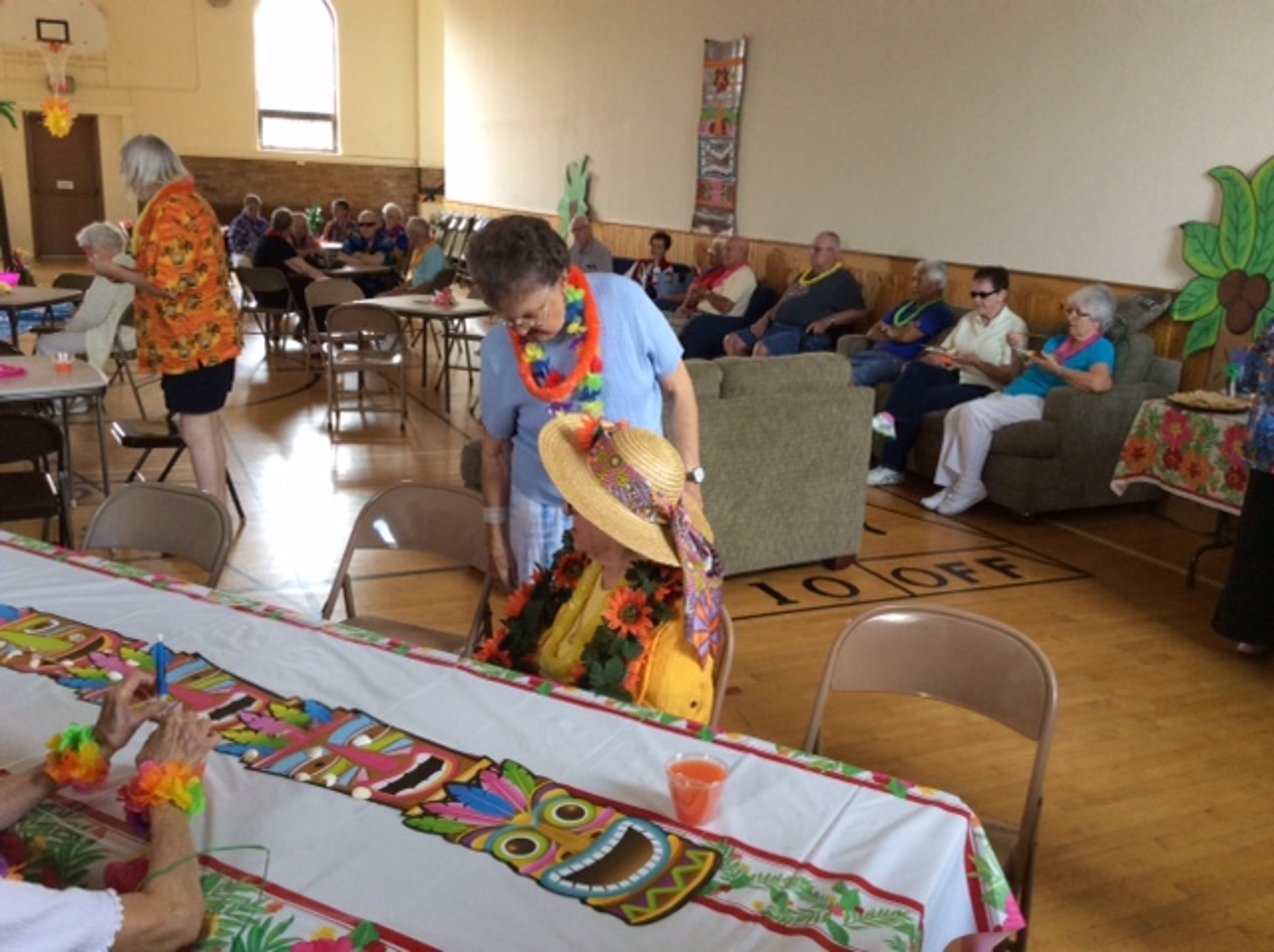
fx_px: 1176
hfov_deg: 56.9
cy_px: 476
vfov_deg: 44.1
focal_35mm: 32
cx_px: 637
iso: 100
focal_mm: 3.3
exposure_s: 1/24
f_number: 2.4
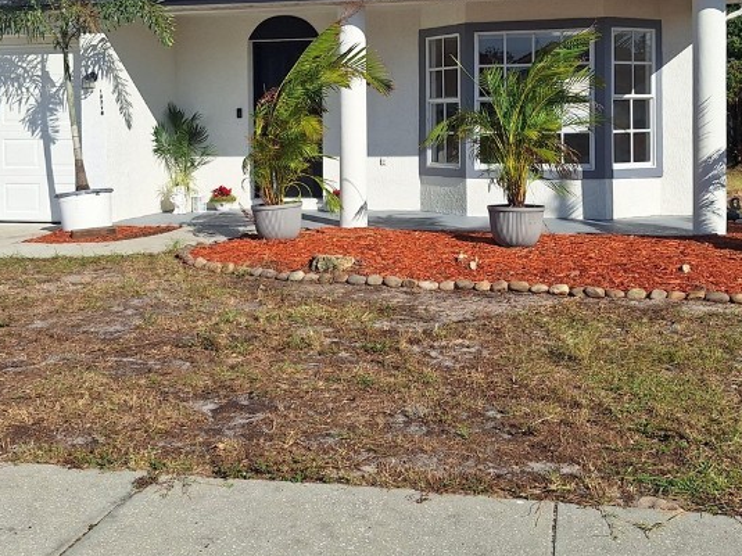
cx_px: 373
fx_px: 943
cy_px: 150
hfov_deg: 43.0
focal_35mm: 44
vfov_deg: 32.3
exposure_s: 1/5376
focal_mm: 5.54
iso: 40
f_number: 1.8
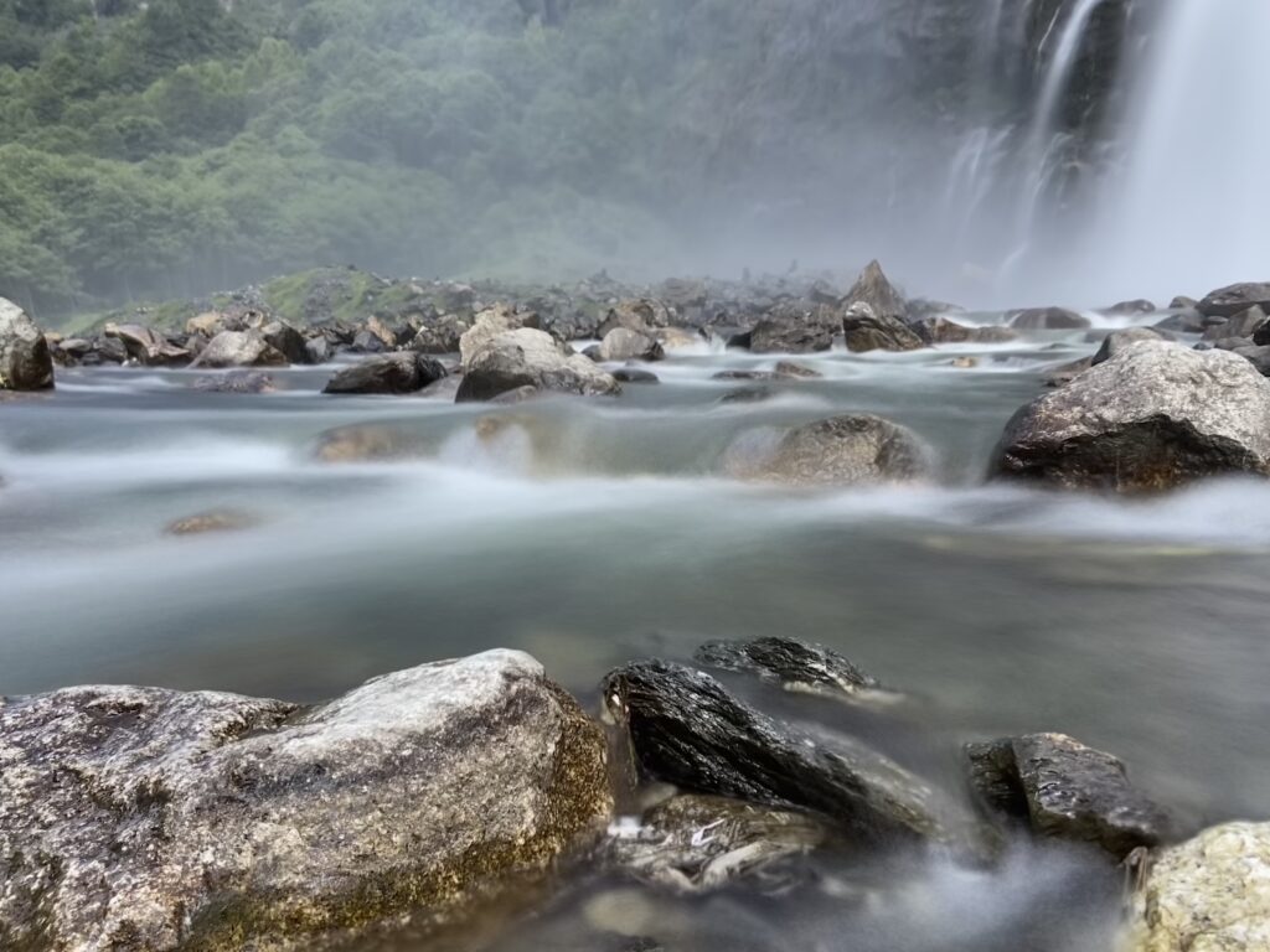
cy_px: 476
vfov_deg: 53.1
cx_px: 635
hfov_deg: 67.3
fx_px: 954
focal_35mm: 26
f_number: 1.8
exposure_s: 1/1147
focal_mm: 4.25
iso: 32
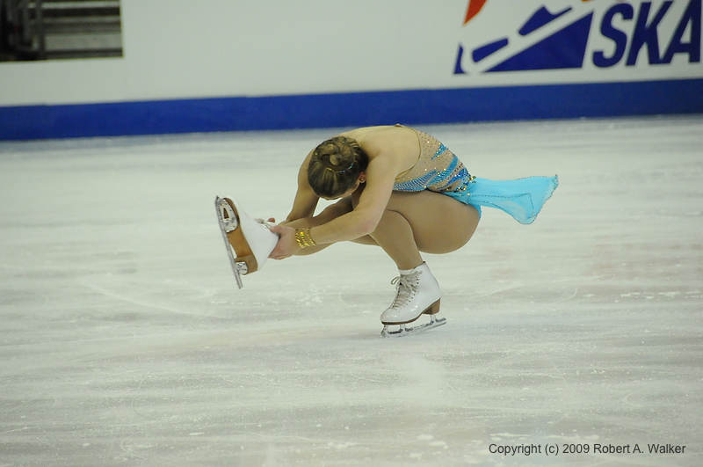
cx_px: 352
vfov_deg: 4.6
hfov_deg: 6.9
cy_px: 234
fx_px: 5850
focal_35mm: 300
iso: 3200
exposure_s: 1/1250
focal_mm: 200
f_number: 5.6
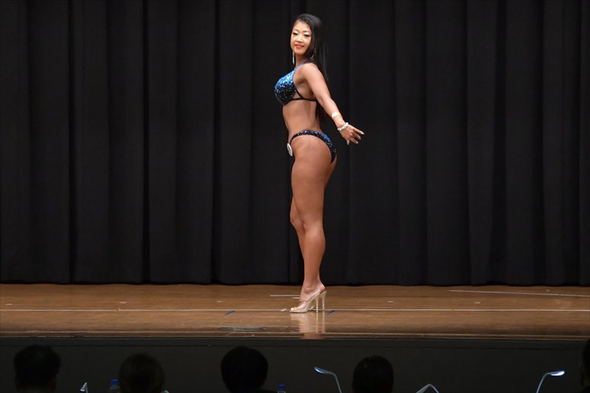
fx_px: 3309
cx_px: 295
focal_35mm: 202
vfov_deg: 6.8
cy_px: 196
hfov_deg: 10.2
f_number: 5.6
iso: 6400
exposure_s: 1/400
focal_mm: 135
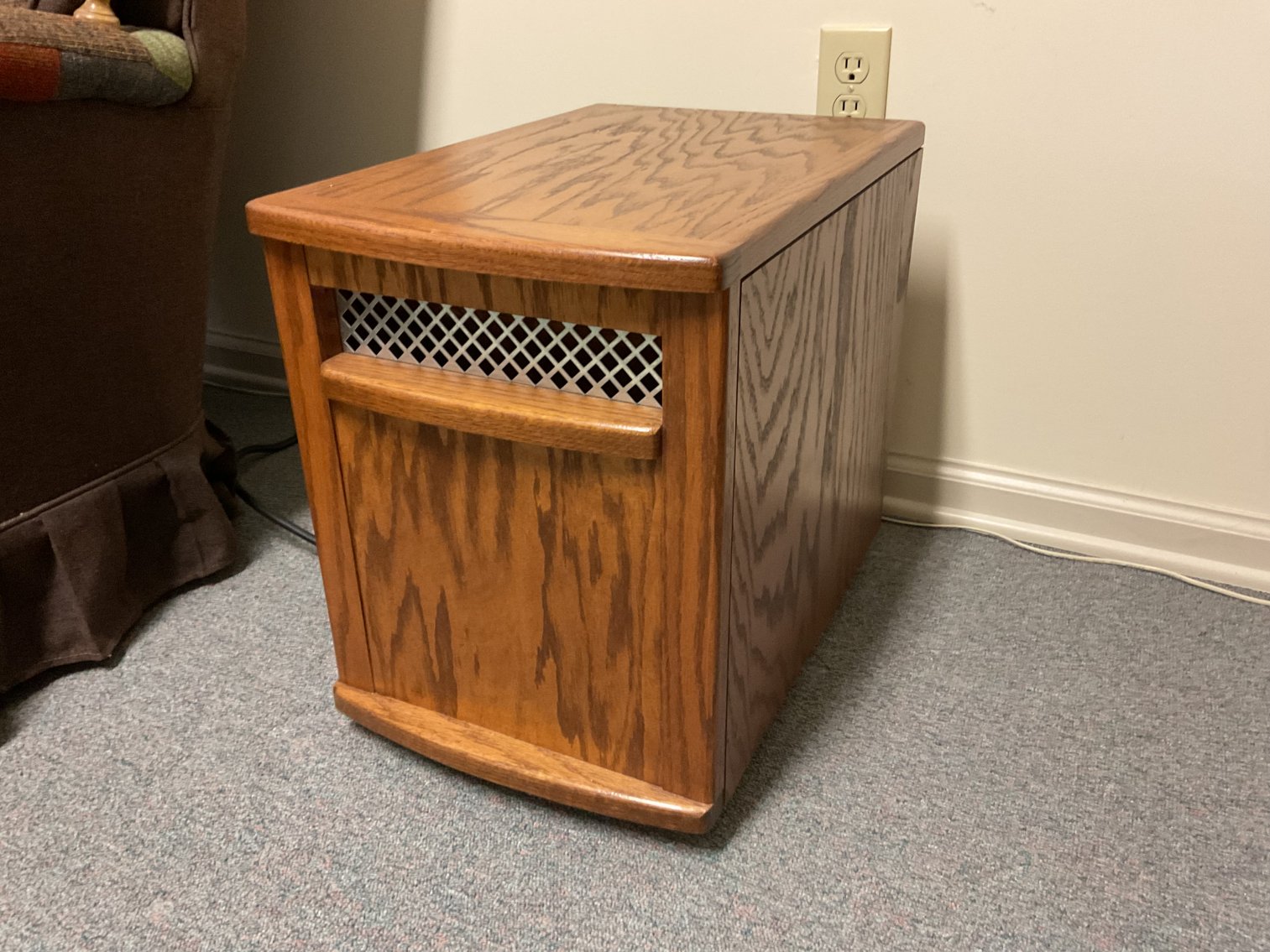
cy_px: 476
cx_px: 635
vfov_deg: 48.2
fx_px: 1064
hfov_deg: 61.7
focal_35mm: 29
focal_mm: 3
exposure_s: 1/40
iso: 250
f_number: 1.8
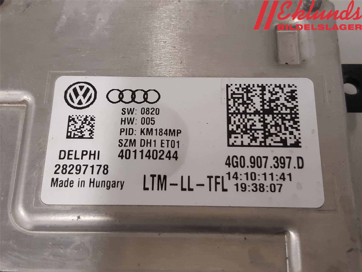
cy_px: 136
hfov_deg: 67.3
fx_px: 272
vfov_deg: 53.1
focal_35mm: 26
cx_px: 181
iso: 100
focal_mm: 3.93
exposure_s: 1/50
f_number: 1.7
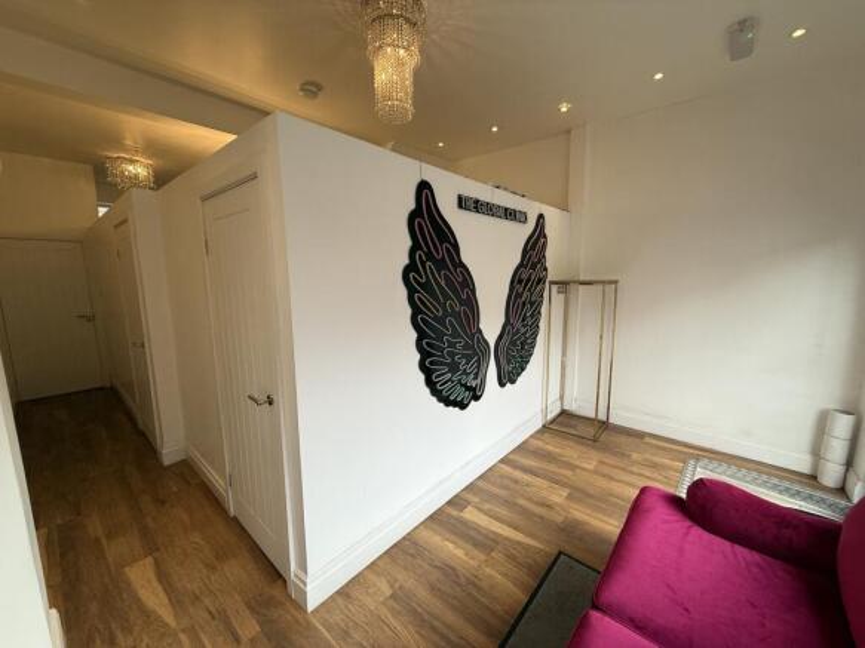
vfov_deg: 85.7
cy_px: 324
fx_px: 350
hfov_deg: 102.1
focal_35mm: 14
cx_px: 432
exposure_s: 1/100
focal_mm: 2.22
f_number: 2.2
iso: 50
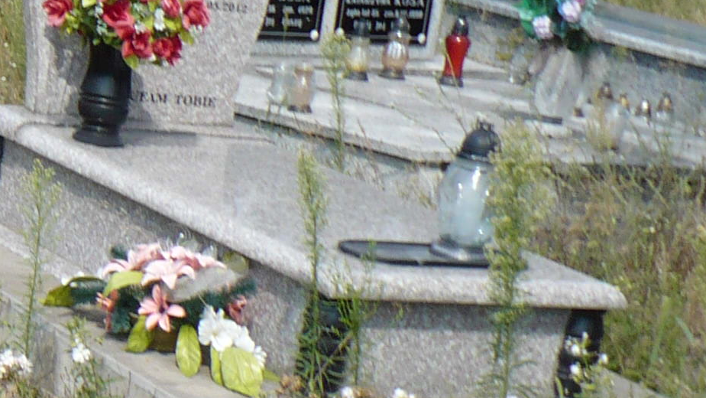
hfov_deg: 14.7
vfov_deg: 9.0
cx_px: -405
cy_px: 468
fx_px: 2509
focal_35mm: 134
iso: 100
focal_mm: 6.1
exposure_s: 1/160
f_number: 8
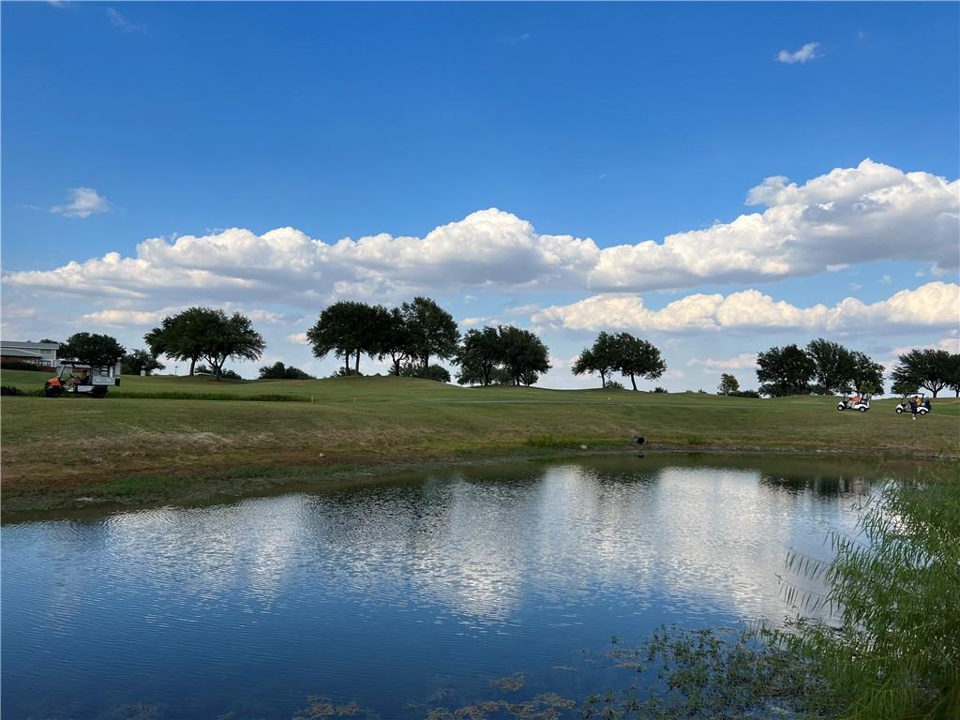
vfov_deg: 53.1
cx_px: 480
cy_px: 360
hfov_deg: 67.3
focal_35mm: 26
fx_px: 721
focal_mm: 5.7
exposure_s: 1/4274
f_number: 1.5
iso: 50
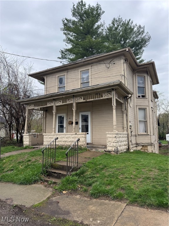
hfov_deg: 56.8
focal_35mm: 24
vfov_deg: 71.6
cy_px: 113
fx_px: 156
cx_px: 84
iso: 80
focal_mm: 6.76
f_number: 1.78
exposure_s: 1/645
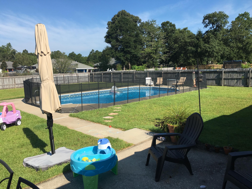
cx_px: 126
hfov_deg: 61.7
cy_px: 94
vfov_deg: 48.2
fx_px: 211
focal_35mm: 29
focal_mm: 4.15
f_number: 2.2
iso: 25
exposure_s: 1/1479
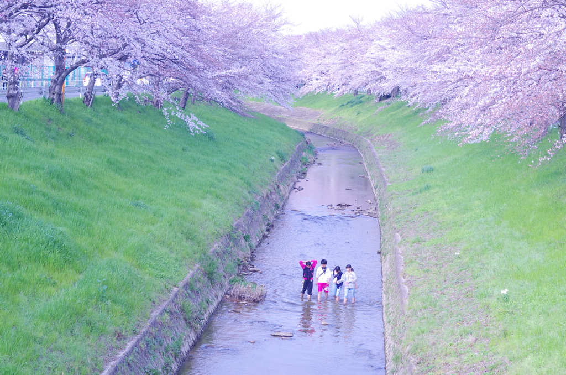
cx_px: 283
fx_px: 1177
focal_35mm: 75
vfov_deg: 18.1
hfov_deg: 27.0
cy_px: 188
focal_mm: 50
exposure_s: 1/40
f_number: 7.1
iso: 200
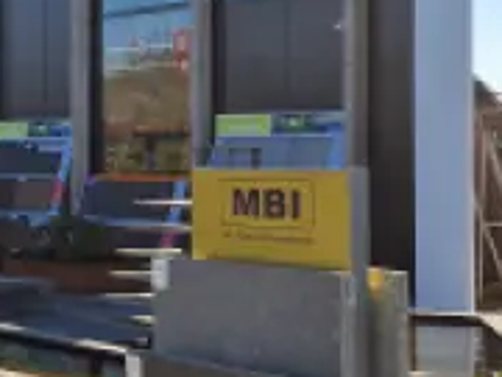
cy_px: 154
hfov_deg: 19.2
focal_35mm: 85
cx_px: -314
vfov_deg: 17.4
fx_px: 1233
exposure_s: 1/1080
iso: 50
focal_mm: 5.4
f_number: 1.8
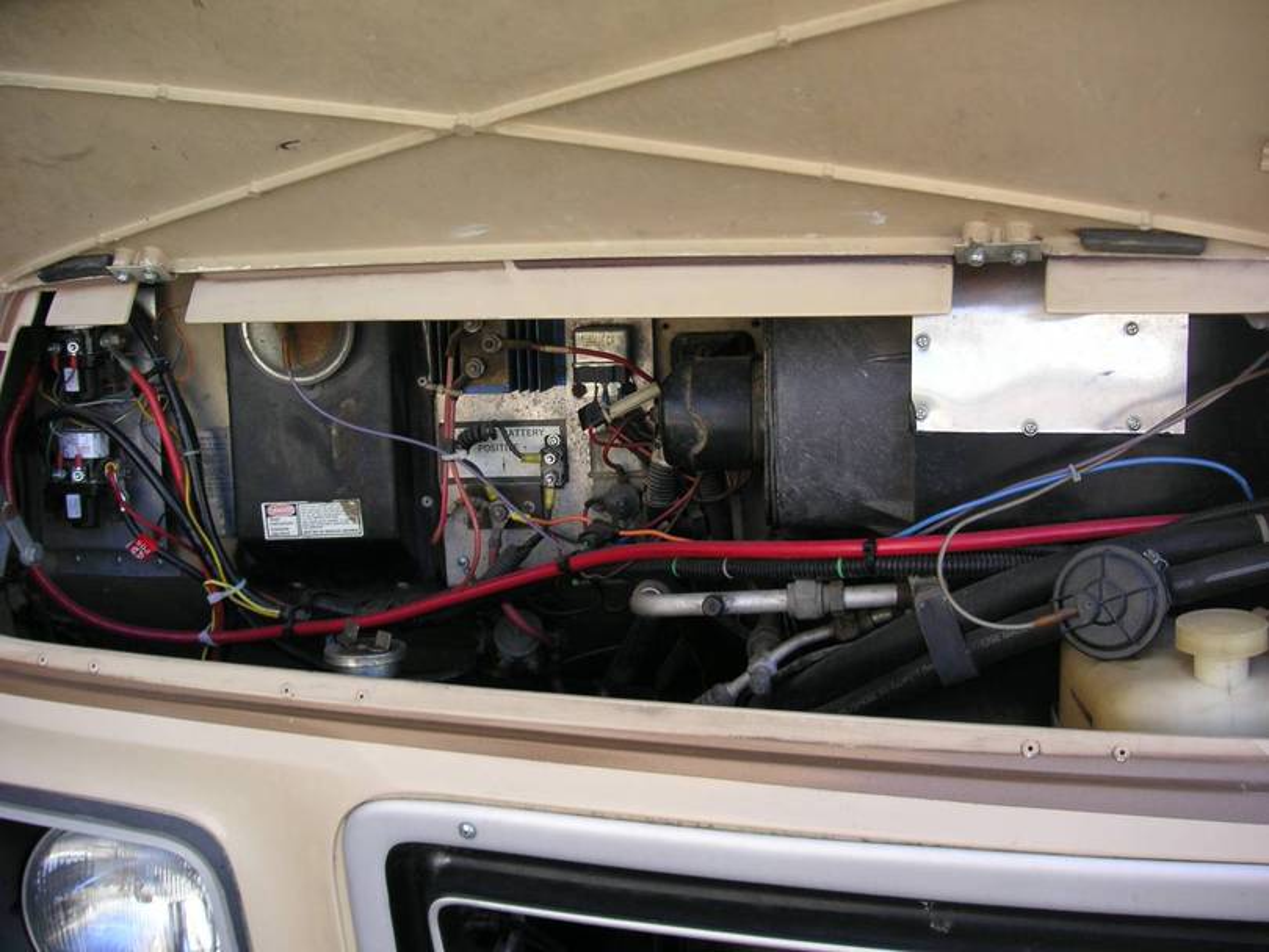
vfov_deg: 38.7
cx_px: 634
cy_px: 476
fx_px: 1357
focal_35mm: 37
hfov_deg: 50.1
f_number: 2.8
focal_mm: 6.1
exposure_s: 1/180
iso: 50
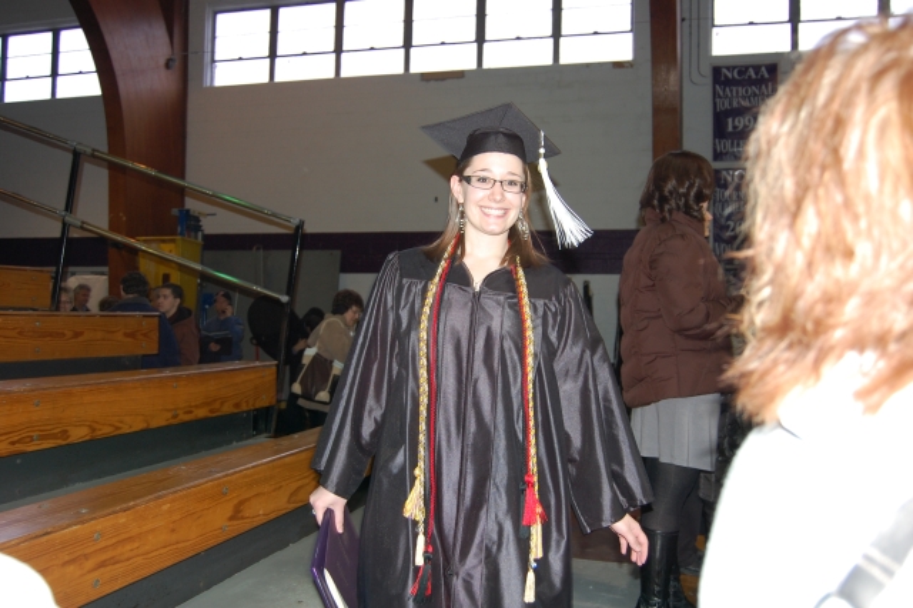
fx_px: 874
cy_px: 304
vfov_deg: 38.3
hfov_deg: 55.1
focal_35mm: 34
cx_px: 456
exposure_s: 1/60
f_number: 3.8
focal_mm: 23
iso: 400
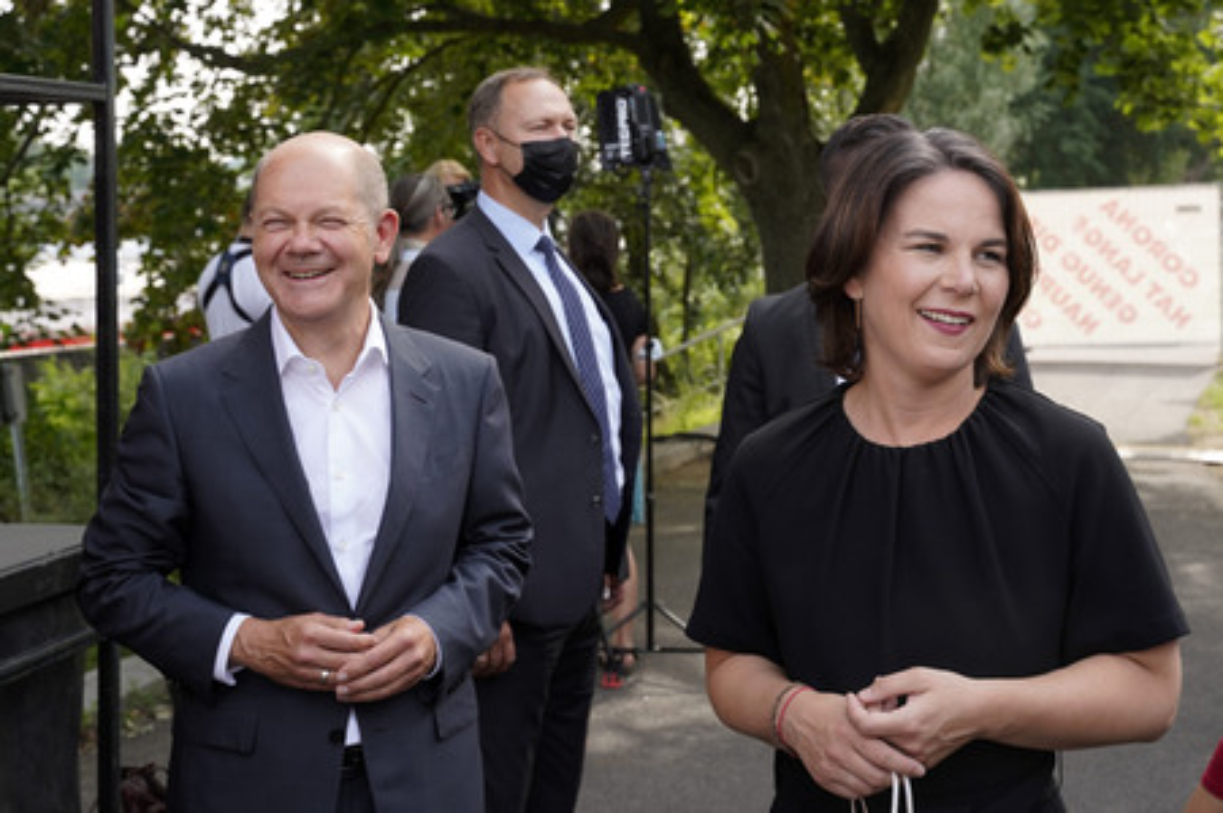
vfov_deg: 29.2
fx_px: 1562
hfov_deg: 42.8
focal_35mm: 46
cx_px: 612
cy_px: 406
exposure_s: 1/160
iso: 250
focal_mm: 46
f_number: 6.3
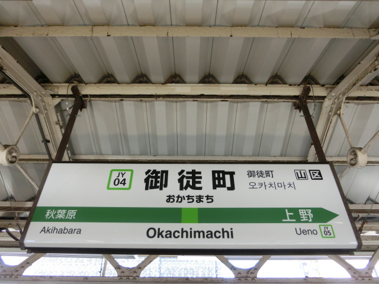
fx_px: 274
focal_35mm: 25
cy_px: 142
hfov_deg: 69.4
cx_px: 190
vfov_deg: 54.9
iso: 200
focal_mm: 4.5
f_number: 3.5
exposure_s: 1/125
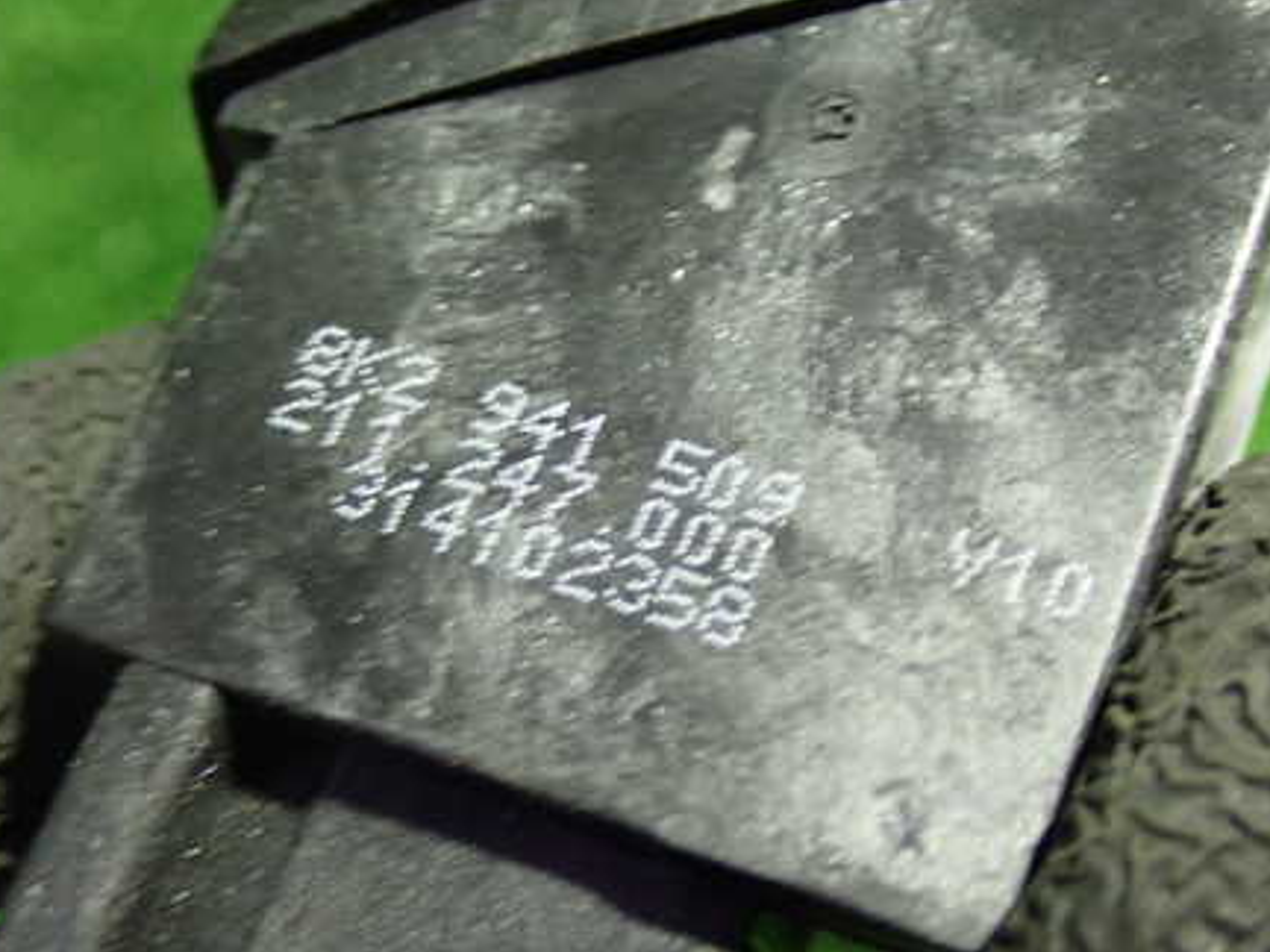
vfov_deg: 25.6
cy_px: 558
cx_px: 700
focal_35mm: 57
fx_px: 2091
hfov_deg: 33.8
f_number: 2.8
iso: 800
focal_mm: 7.31
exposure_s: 1/40
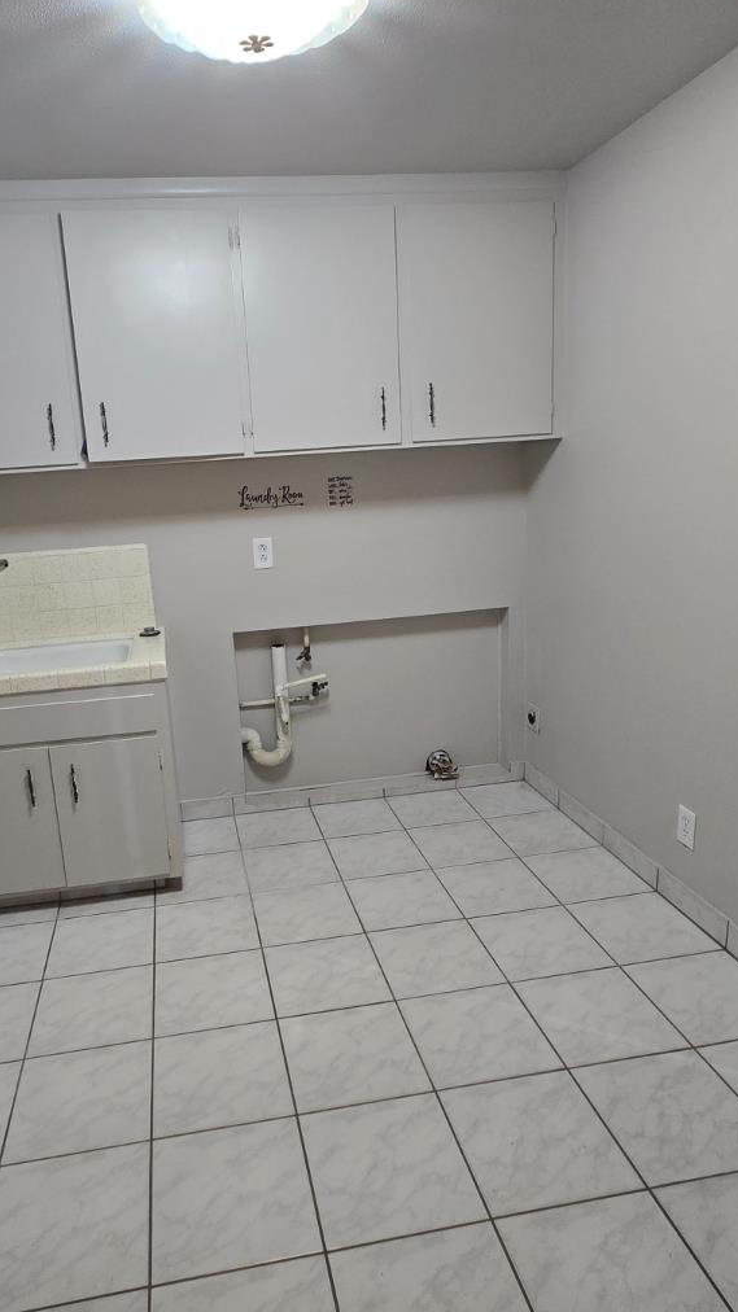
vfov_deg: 83.8
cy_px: 651
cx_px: 287
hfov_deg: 53.1
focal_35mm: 21
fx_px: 731
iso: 250
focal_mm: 2.2
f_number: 2.2
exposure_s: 1/60
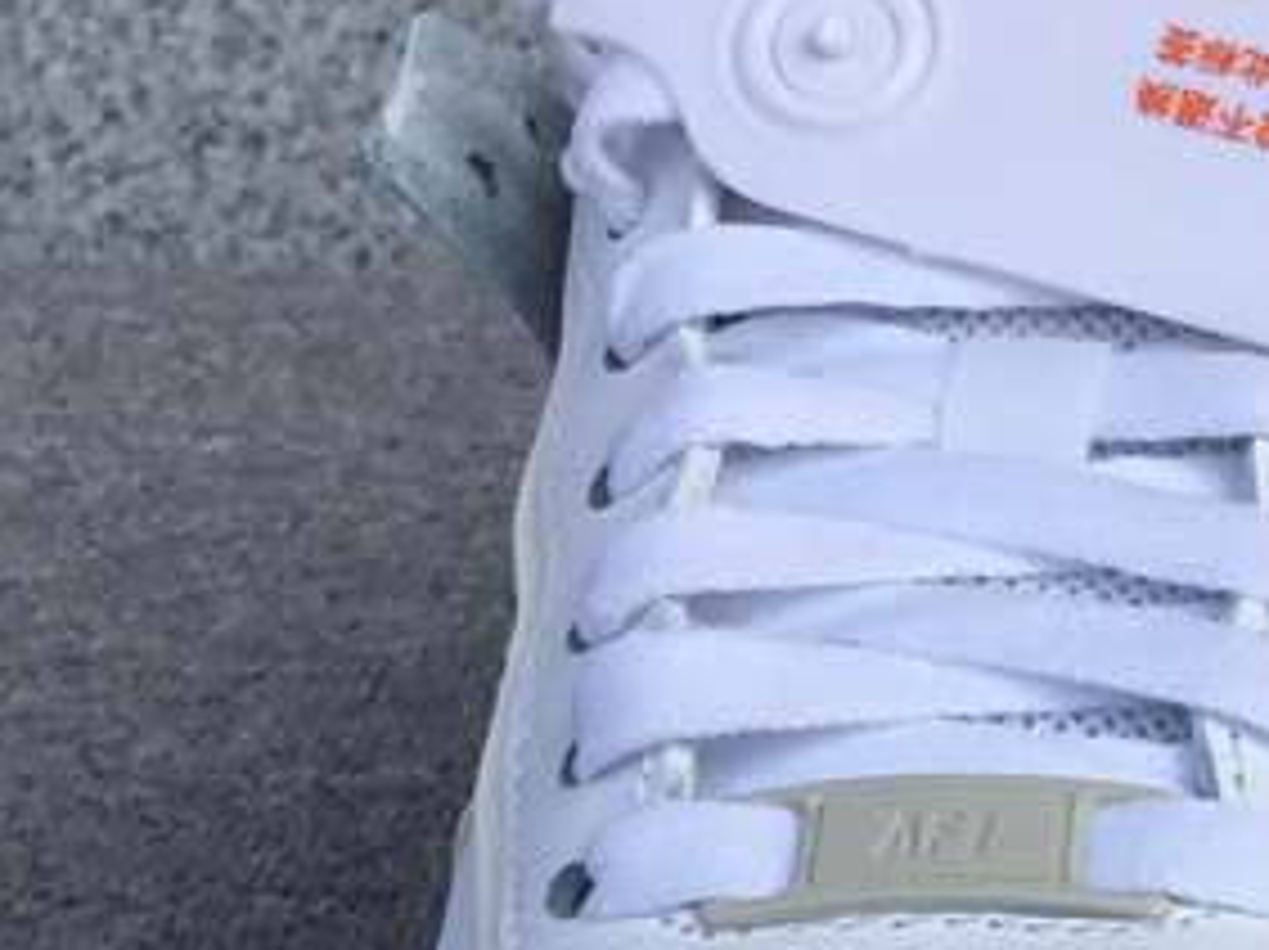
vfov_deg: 14.2
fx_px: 3626
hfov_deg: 18.5
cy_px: 1285
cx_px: 1624
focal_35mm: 99
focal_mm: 3.3
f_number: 2.4
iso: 25
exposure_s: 1/529
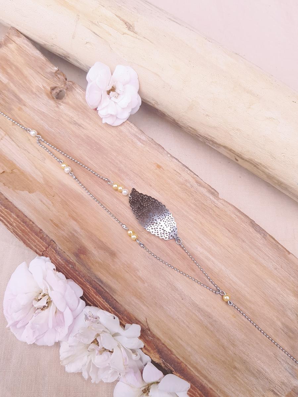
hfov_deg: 53.1
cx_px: 149
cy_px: 198
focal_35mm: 26
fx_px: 298
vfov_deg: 67.3
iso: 40
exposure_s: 1/122
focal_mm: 4.2
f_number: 1.7
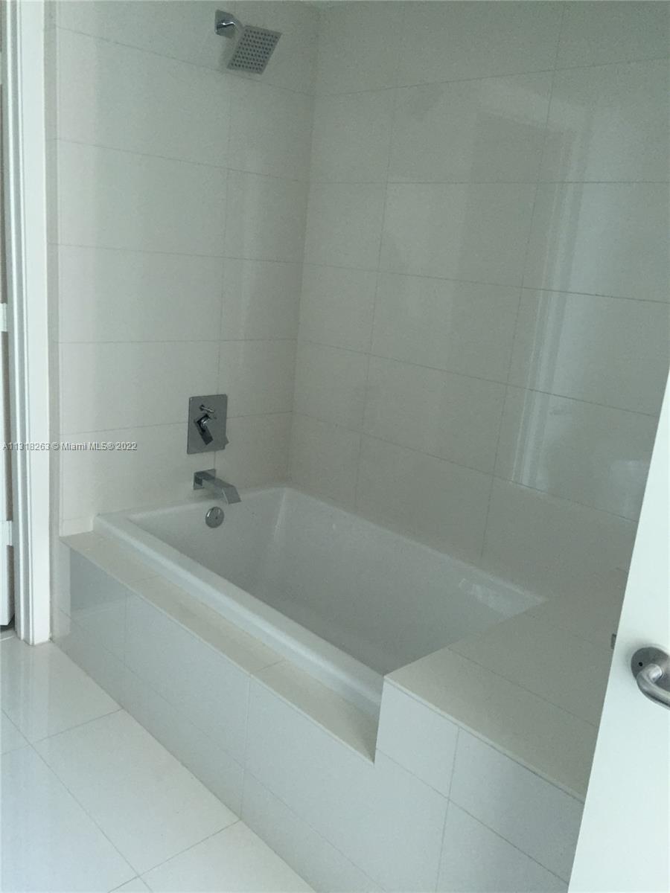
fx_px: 748
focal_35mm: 29
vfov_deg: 61.7
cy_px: 446
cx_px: 335
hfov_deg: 48.2
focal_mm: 4.15
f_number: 2.2
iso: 125
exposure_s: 1/30
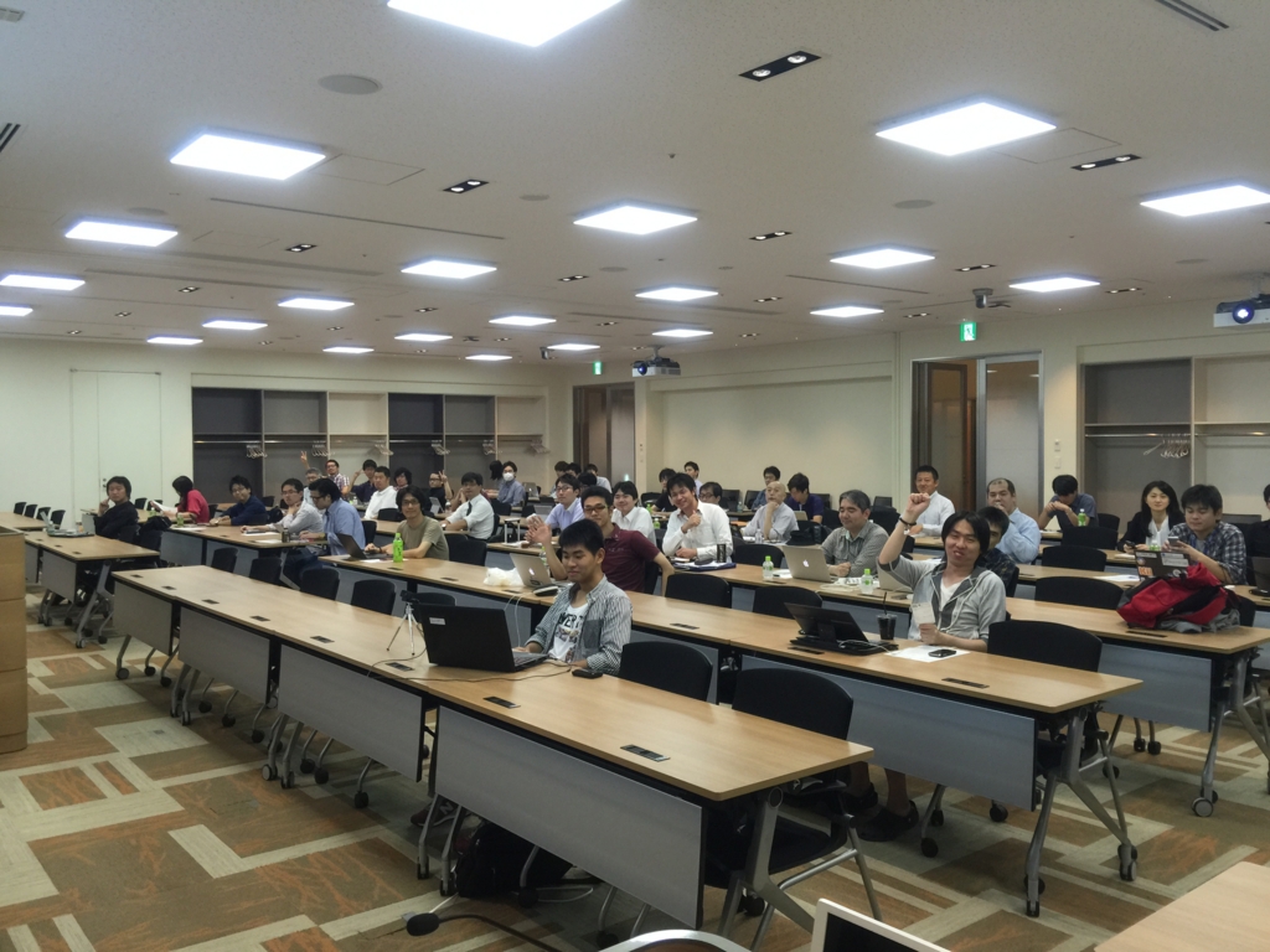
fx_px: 1064
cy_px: 476
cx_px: 635
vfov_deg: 48.2
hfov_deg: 61.7
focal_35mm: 29
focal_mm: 4.15
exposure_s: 1/33
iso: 64
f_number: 2.2
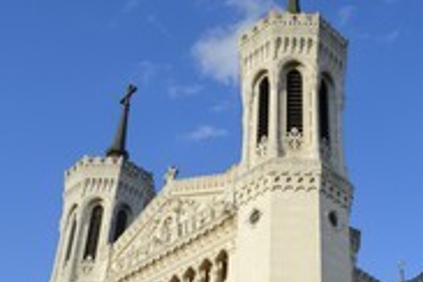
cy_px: 250
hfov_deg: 35.8
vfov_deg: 24.0
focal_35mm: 55
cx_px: 291
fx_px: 646
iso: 200
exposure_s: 1/250
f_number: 11
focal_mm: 24
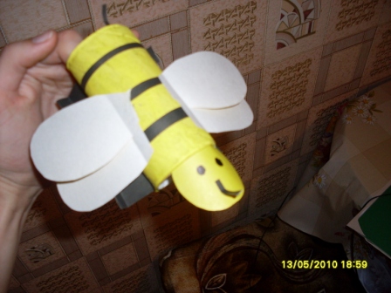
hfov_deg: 49.0
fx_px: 429
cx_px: 196
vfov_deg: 37.7
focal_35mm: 38
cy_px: 146
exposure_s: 1/45
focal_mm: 6.3
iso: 100
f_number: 2.8
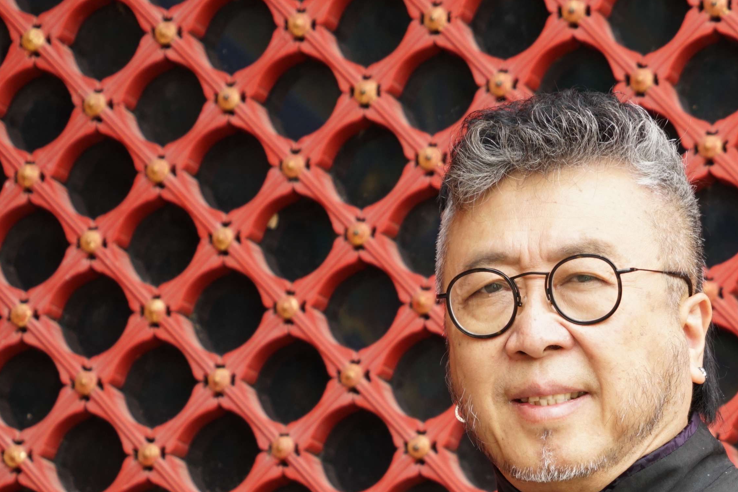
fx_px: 4408
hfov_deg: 9.5
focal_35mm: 215
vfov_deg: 6.4
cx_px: 591
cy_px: 549
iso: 640
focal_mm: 94
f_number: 5.6
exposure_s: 1/160
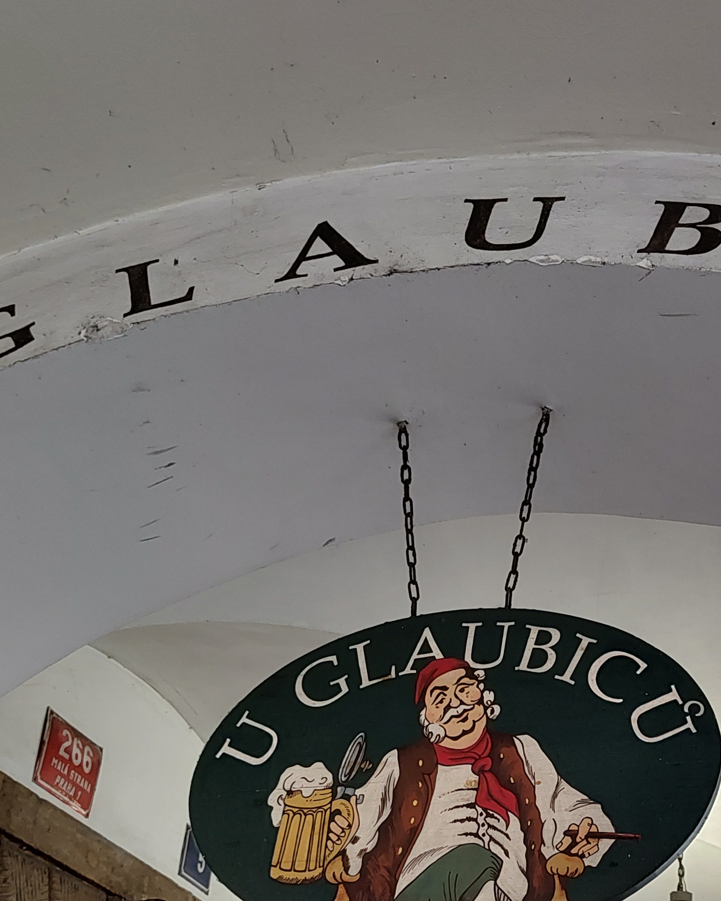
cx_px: 613
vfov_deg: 37.2
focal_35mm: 49
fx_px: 1307
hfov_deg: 29.8
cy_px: 668
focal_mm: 5.56
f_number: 1.8
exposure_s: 1/100
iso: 258
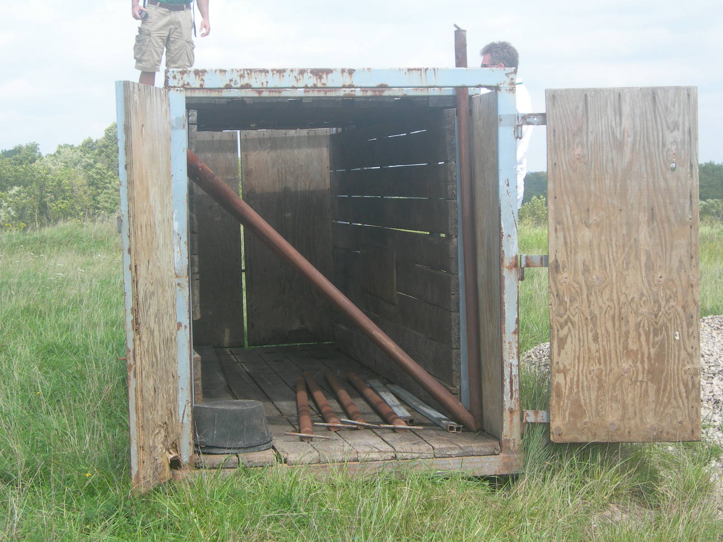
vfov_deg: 20.4
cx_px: 362
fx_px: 1504
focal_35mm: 72
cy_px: 271
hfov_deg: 27.0
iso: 57
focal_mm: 14.9
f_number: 6.3
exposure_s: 1/122
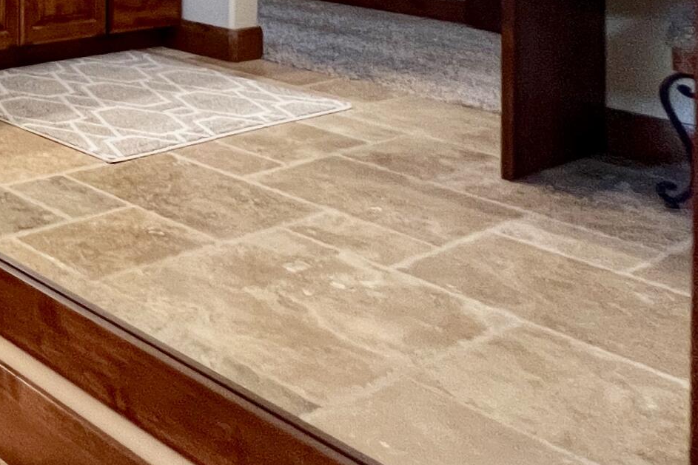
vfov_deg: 25.6
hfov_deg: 27.6
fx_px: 834
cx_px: -386
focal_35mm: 43
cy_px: -177
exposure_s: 1/60
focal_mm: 1.57
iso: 250
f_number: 1.8
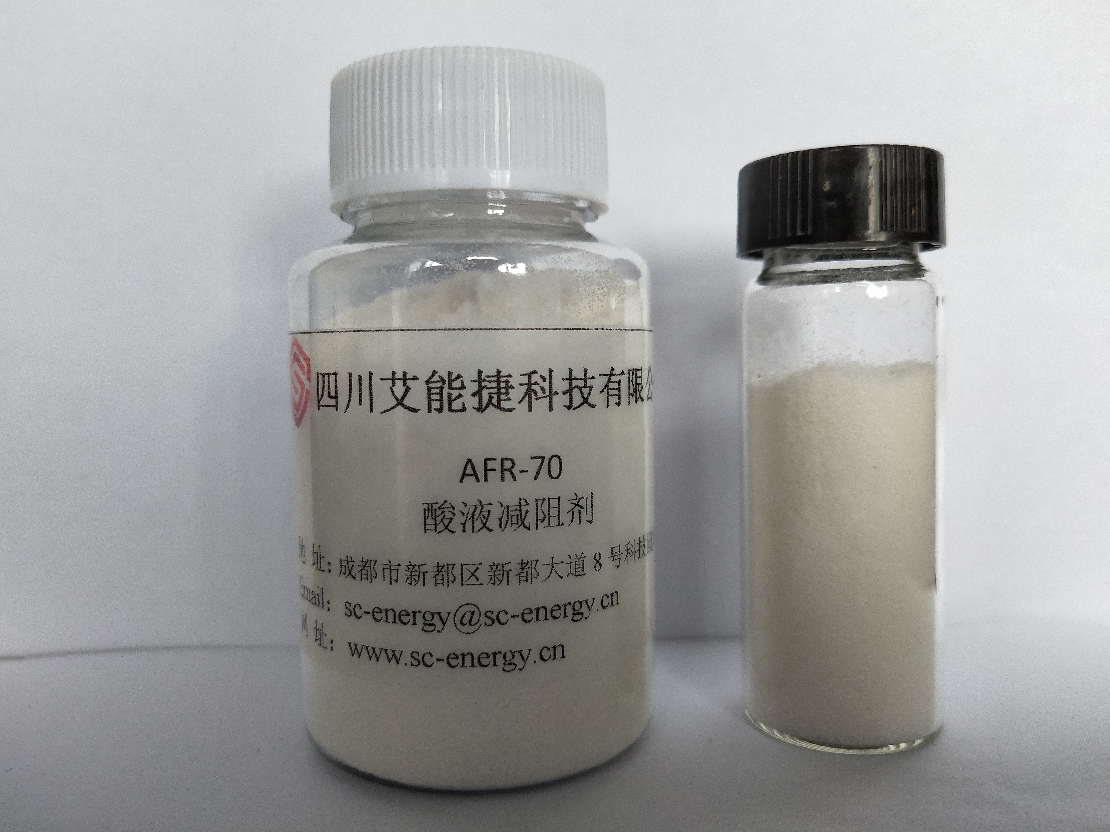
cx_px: 555
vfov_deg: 54.9
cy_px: 416
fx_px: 802
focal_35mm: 25
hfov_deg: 69.4
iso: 308
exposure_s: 1/50
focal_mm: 4.28
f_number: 1.7
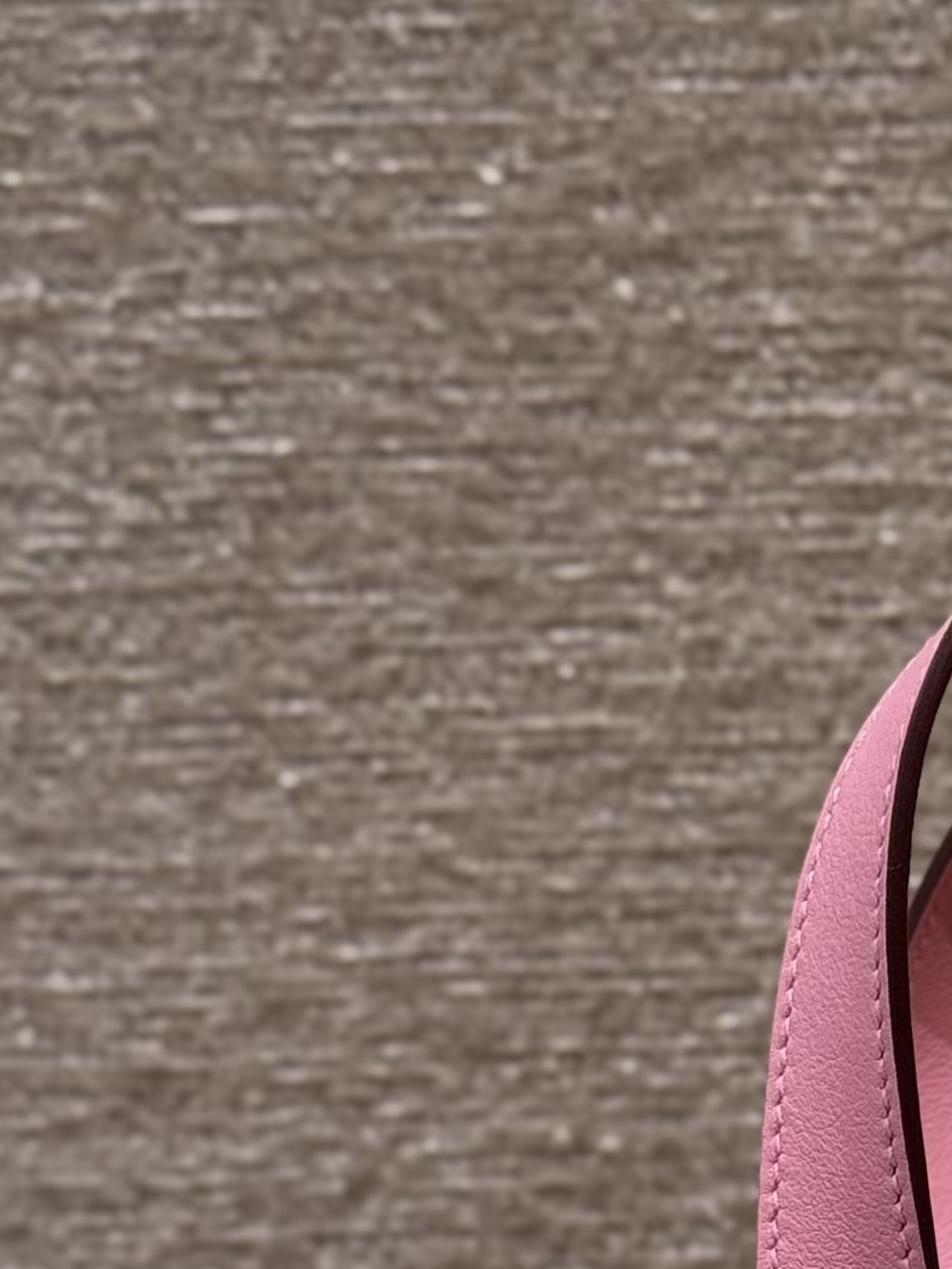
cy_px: 1728
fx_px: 5059
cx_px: 1364
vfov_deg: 13.7
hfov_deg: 10.4
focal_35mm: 138
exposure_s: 1/100
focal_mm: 6.76
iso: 80
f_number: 1.78
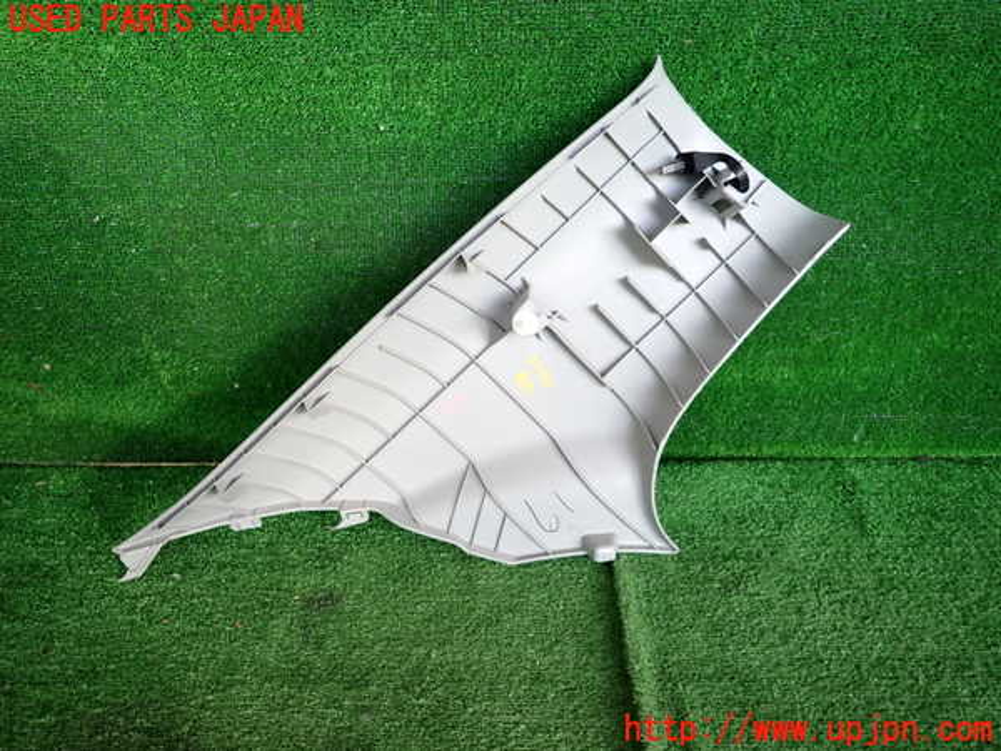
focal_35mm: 25
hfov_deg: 69.4
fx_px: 723
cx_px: 500
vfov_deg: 54.9
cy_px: 376
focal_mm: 4.5
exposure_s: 1/125
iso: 100
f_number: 2
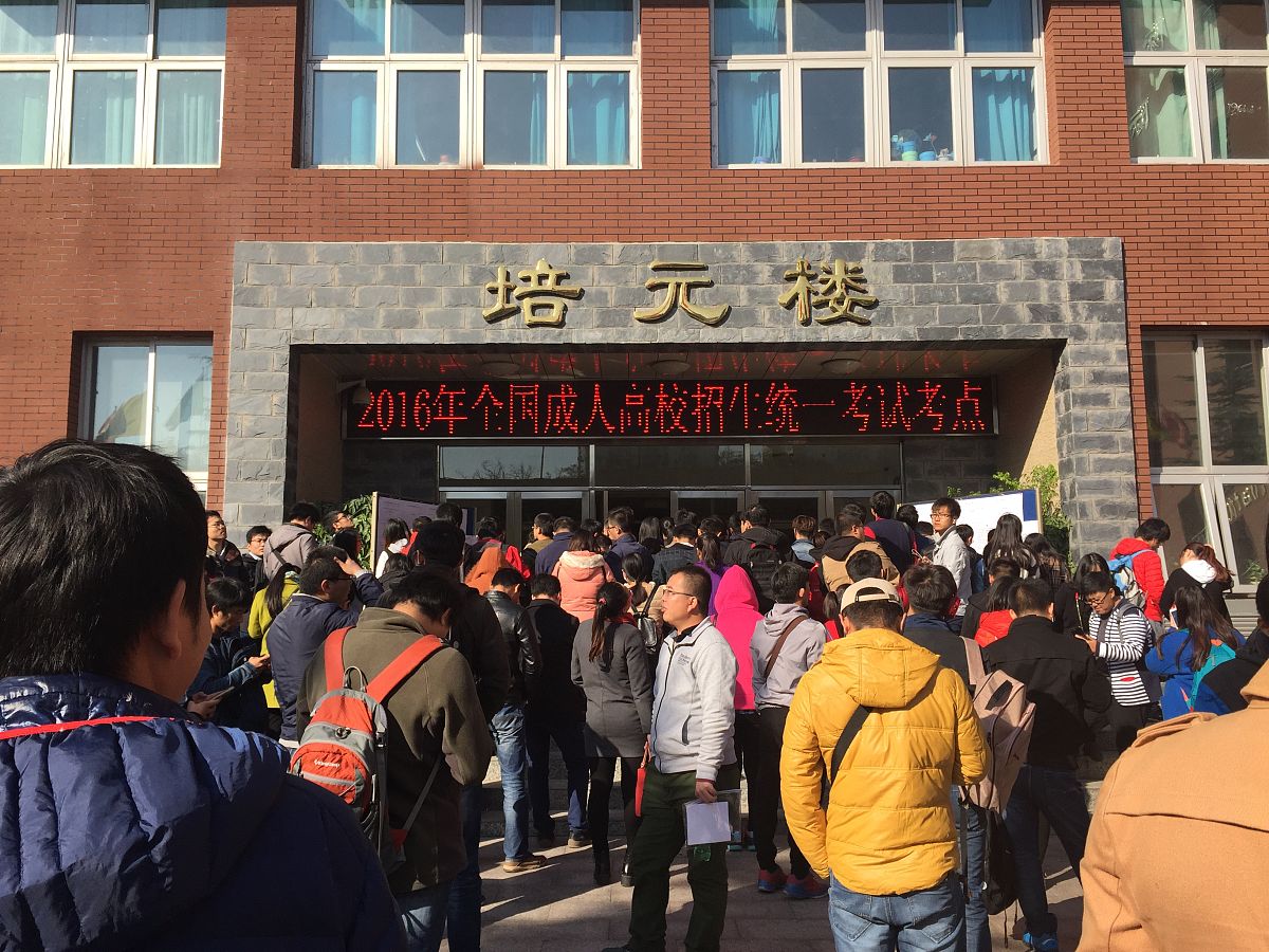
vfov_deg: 48.2
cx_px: 634
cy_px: 476
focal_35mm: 29
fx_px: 1063
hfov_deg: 61.7
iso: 32
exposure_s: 1/1364
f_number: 2.2
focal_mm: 4.15
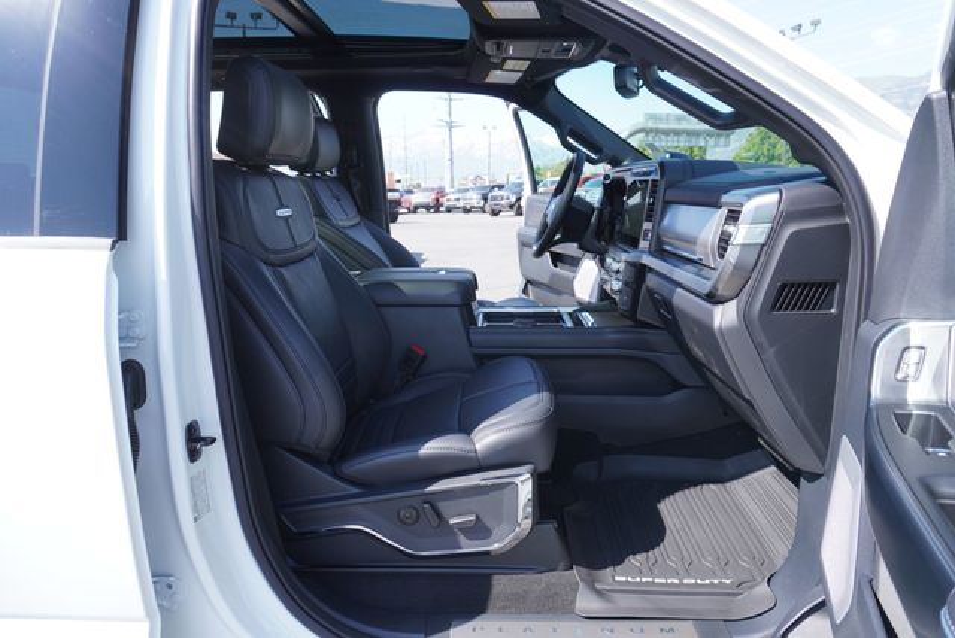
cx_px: 478
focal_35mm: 24
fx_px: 637
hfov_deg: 73.7
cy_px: 319
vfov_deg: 53.2
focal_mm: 16
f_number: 5.6
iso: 100
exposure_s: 1/125
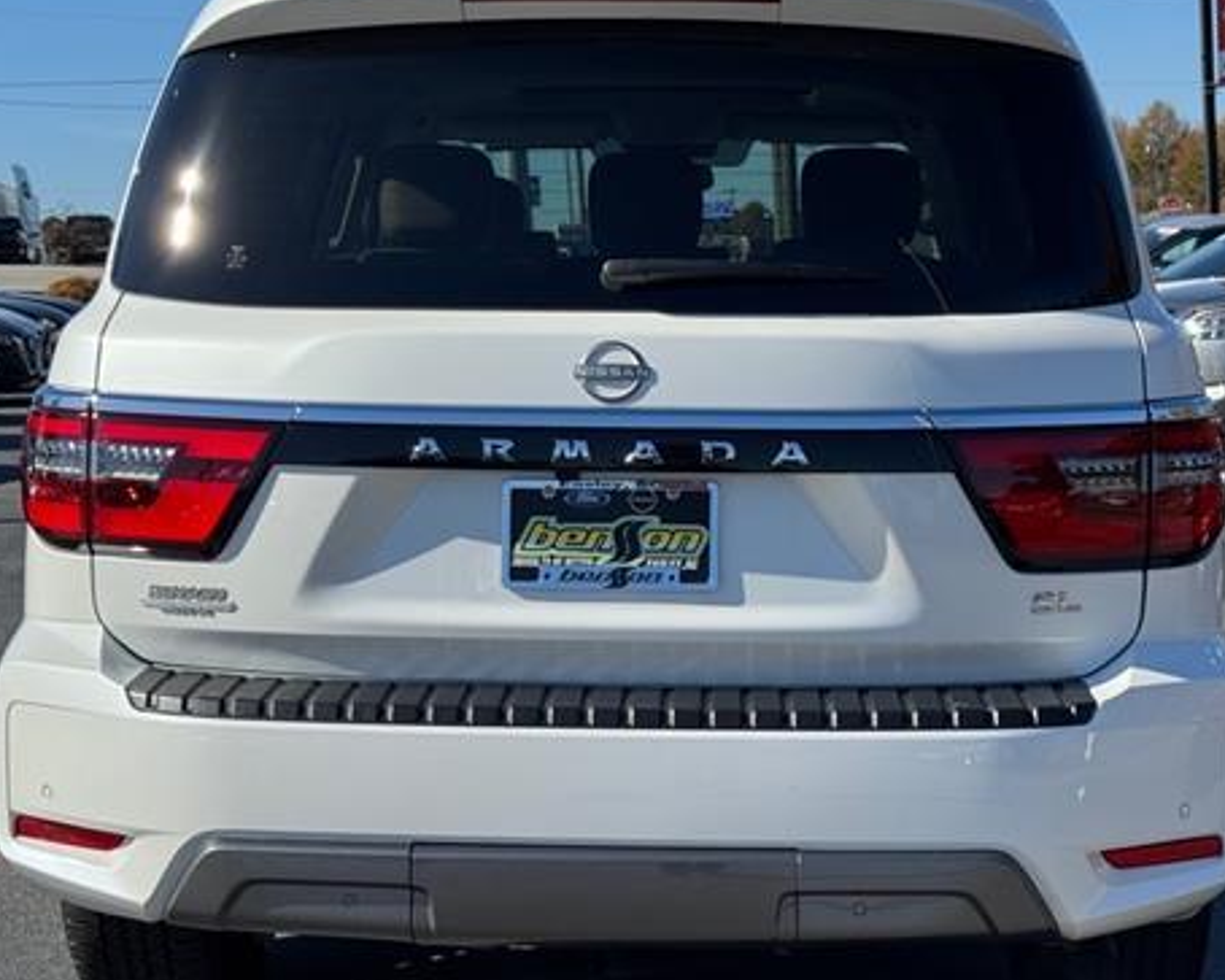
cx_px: 631
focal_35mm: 66
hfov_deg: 28.7
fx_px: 2392
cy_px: 483
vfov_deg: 23.1
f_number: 1.78
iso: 64
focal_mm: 6.76
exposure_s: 1/4975
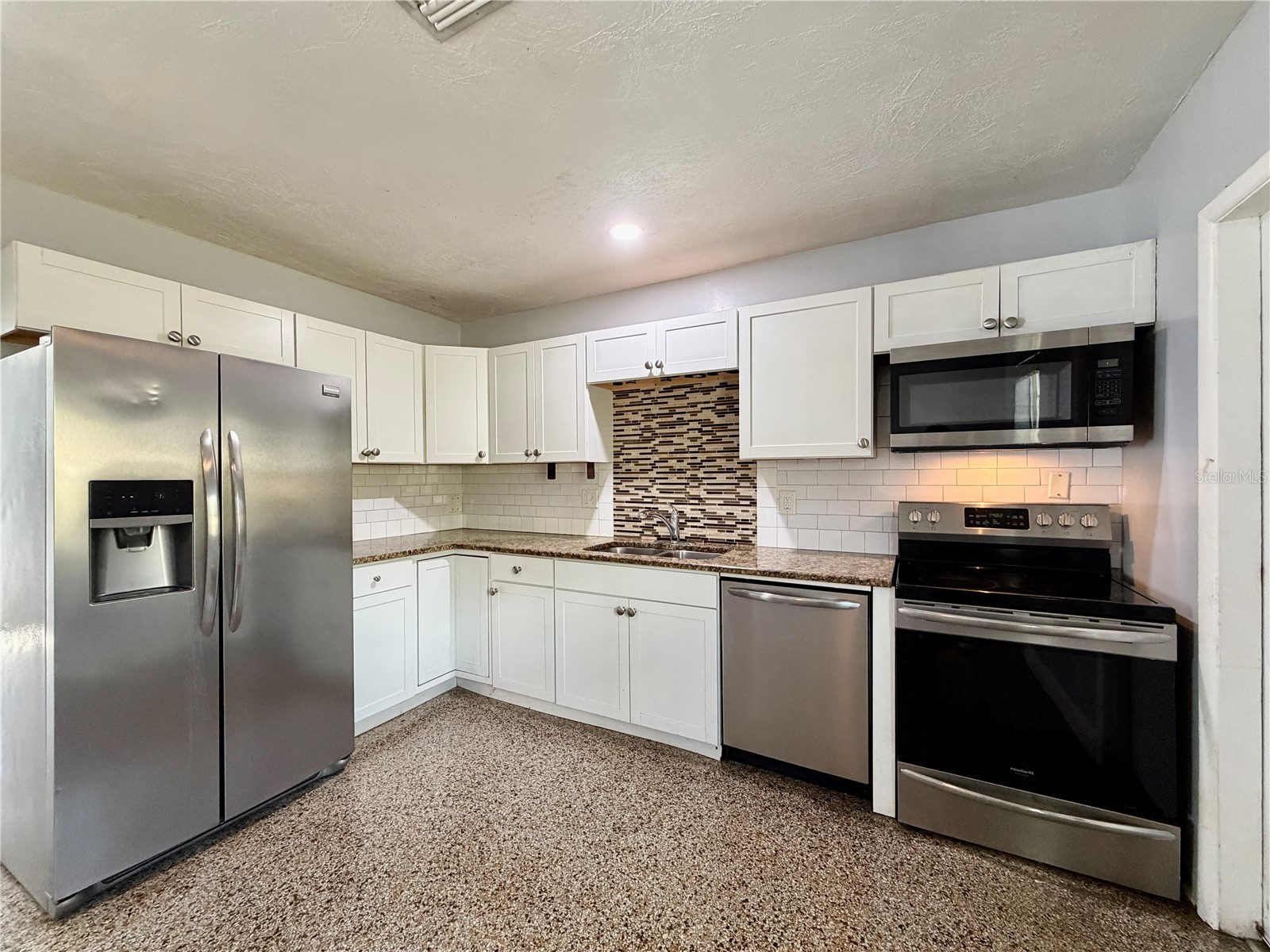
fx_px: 514
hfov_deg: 102.1
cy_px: 476
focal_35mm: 14
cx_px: 635
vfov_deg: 85.7
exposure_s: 1/60
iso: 320
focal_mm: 2.22
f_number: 2.2
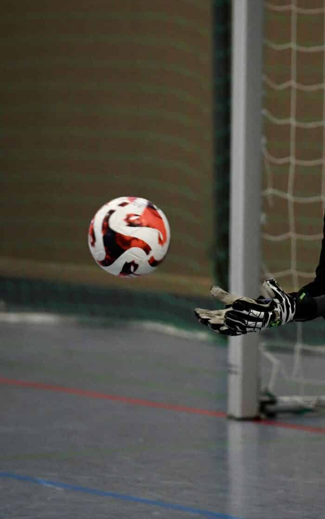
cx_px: 275
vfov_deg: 5.9
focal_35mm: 353
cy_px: 228
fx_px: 5002
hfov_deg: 3.7
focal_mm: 190
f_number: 2.8
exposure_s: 1/1250
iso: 5000
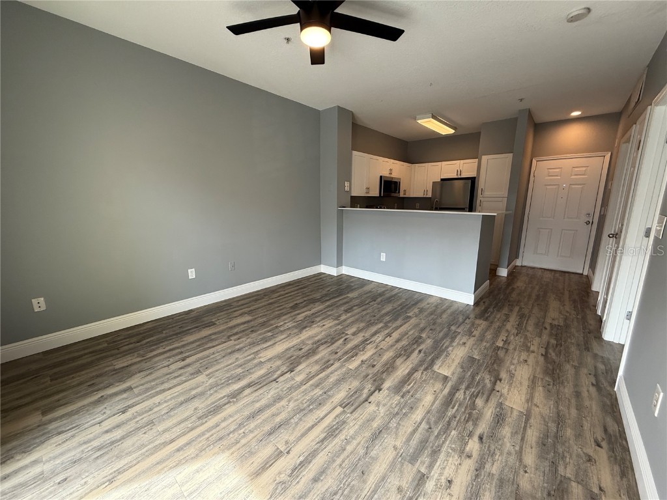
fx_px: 270
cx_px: 334
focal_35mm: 14
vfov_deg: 85.7
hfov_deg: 102.1
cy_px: 250
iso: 160
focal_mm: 2.22
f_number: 2.2
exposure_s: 1/120
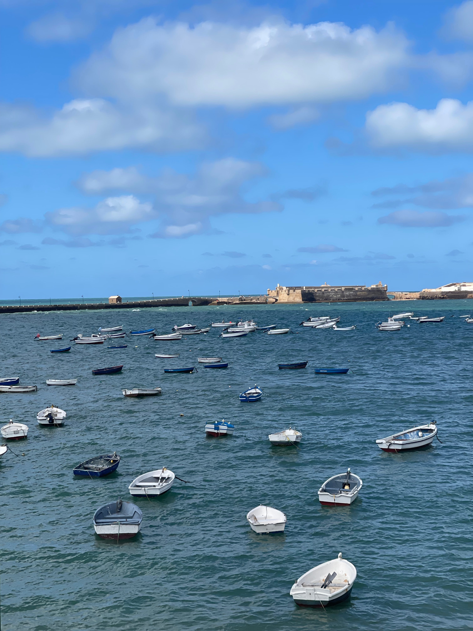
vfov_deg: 30.3
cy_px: 316
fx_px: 1166
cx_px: 236
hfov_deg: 22.9
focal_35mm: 64
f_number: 2.2
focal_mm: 7.5
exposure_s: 1/2096
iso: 32
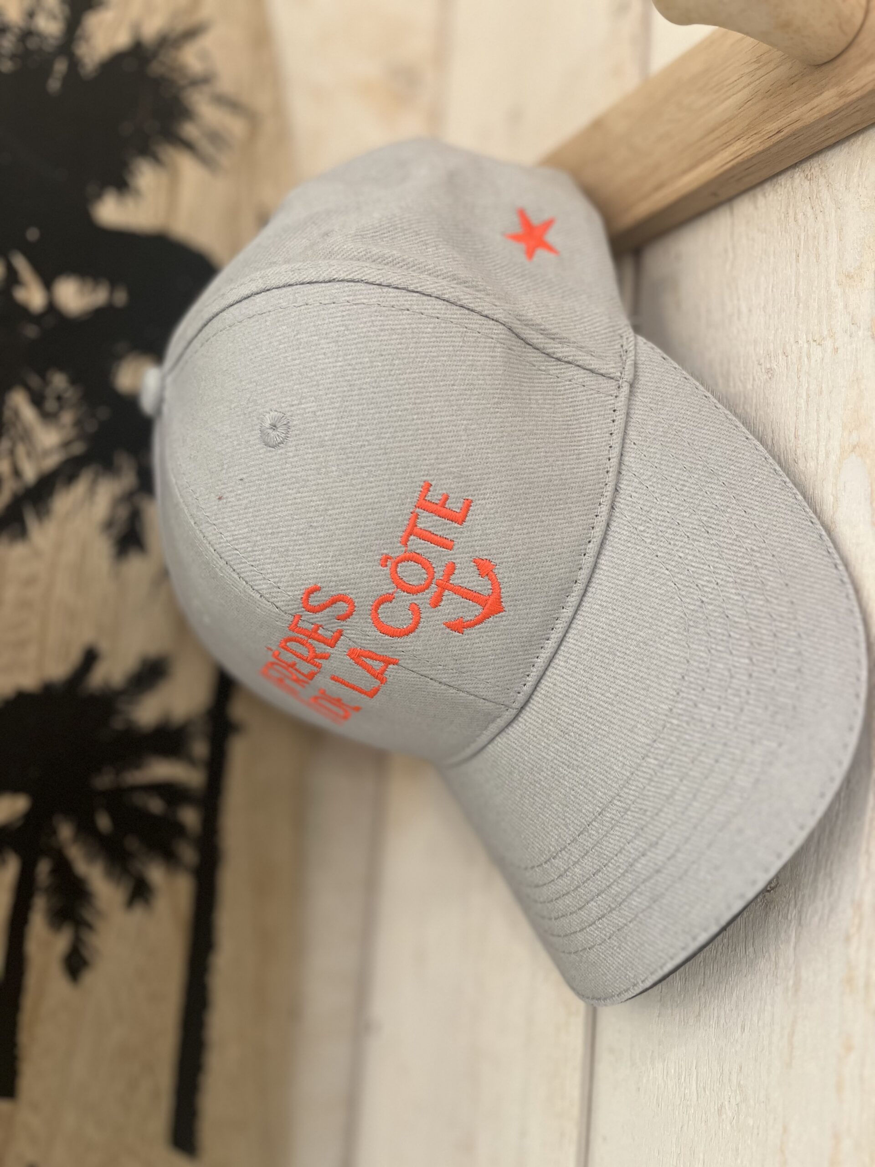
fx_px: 876
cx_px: 438
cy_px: 584
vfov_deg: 67.3
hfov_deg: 53.1
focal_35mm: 26
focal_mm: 5.1
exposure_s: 1/50
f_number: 1.6
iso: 160
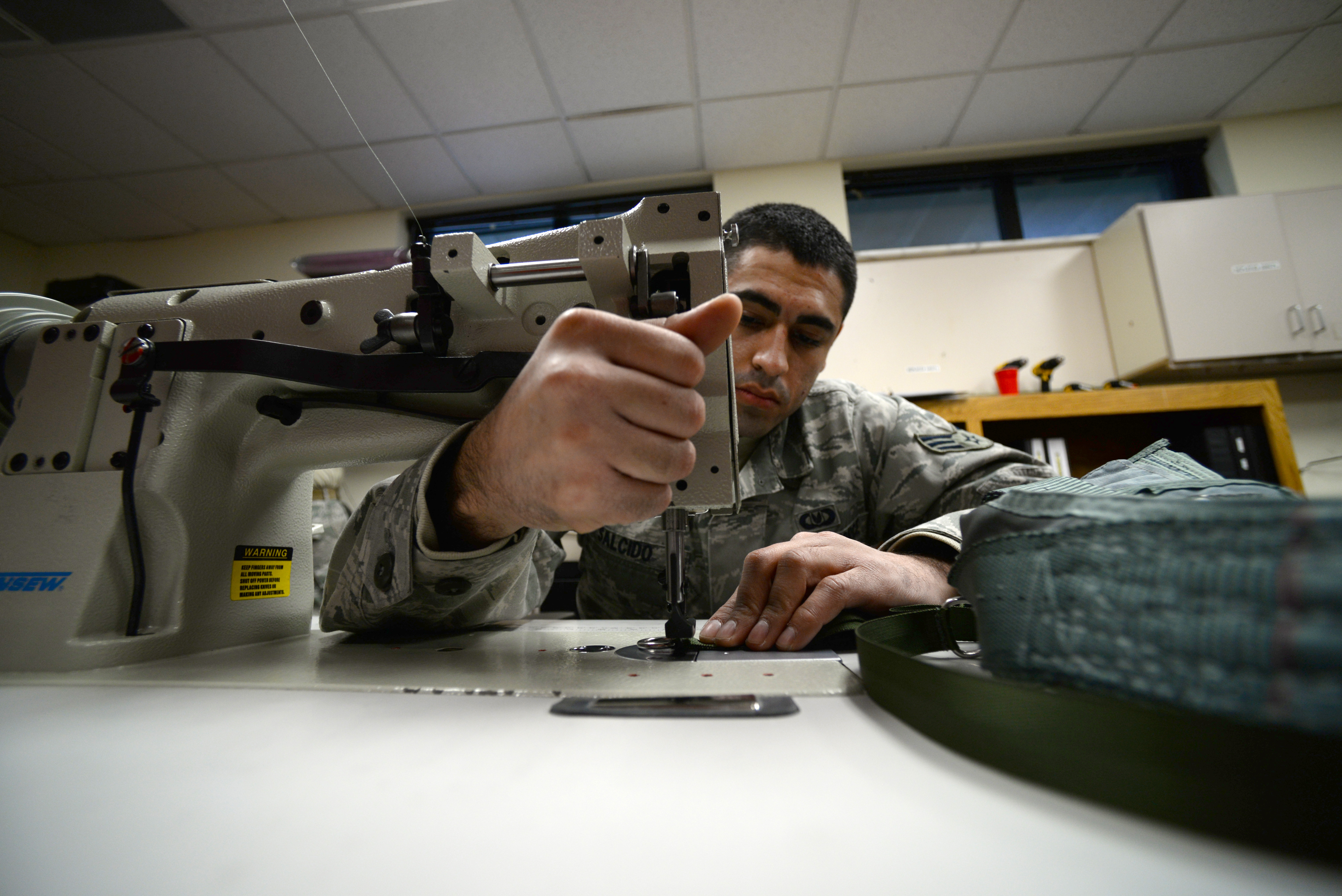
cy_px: 448
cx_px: 671
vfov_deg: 81.3
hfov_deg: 104.2
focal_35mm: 14
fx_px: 522
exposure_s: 1/60
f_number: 4.5
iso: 500
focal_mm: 14
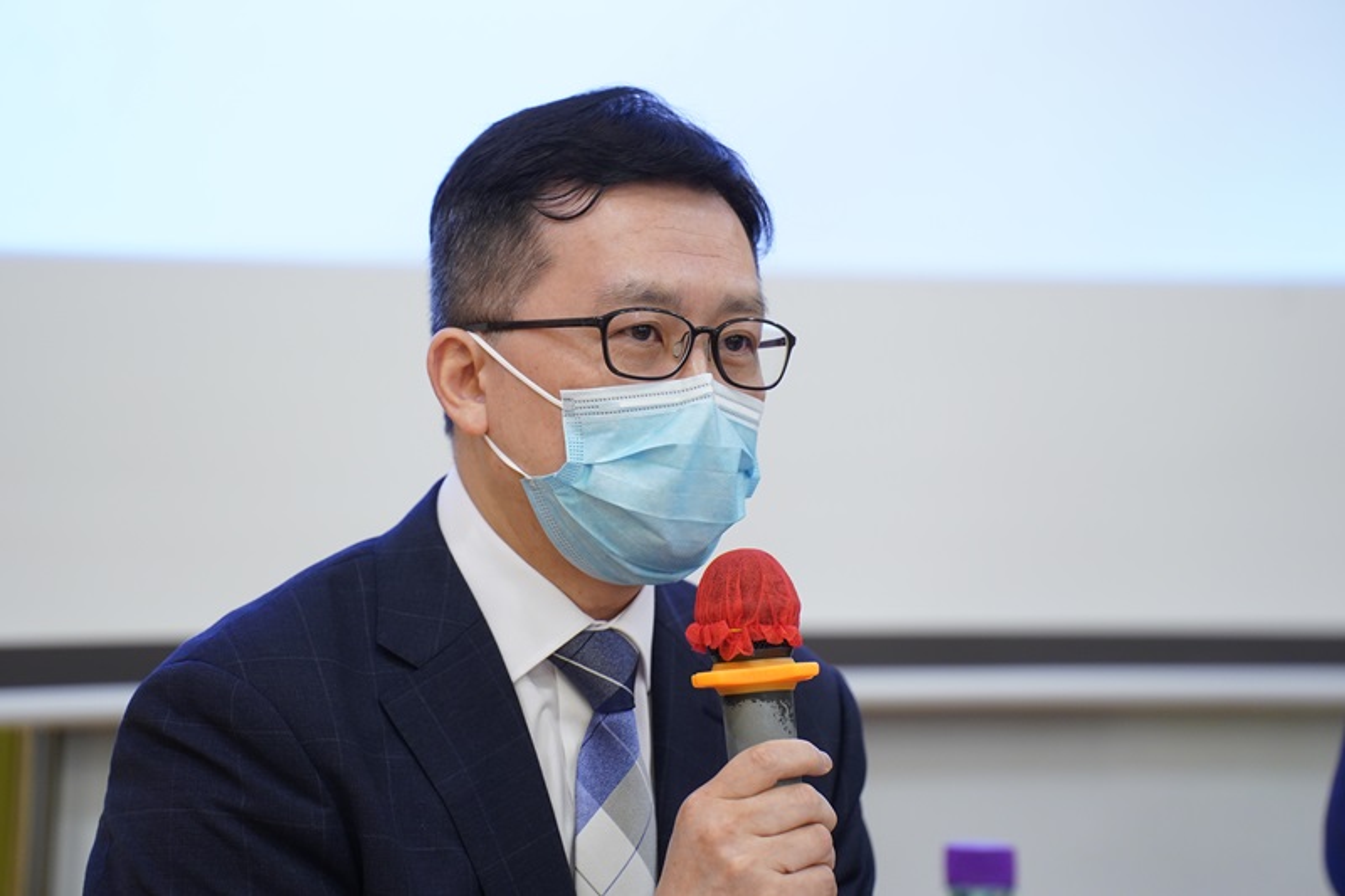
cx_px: 672
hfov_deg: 11.4
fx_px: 6723
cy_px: 448
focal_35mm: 180
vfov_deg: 7.6
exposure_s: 1/125
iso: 1600
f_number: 3.5
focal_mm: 180
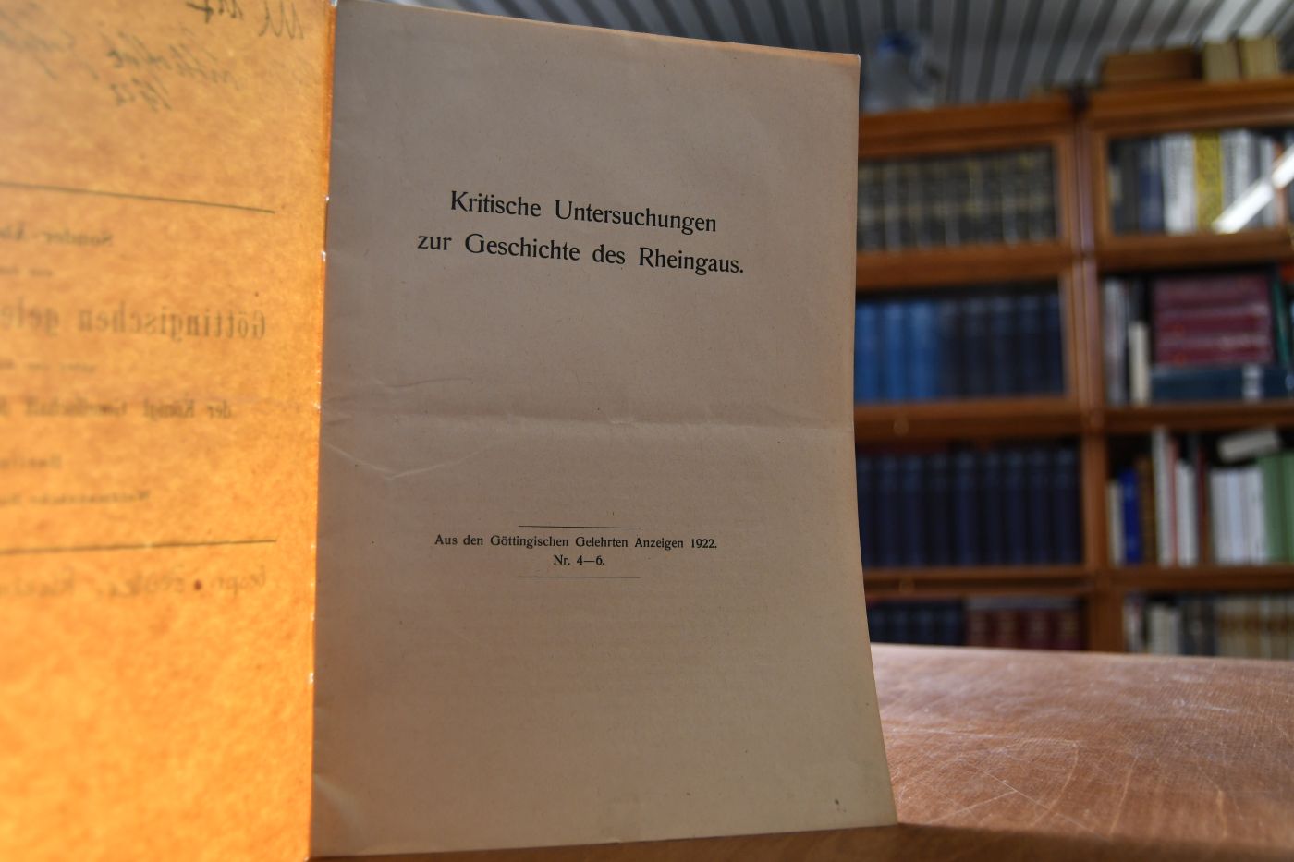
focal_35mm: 33
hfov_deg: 57.2
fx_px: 1186
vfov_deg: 40.0
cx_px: 647
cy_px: 431
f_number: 3.5
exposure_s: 1/250
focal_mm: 22
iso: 720
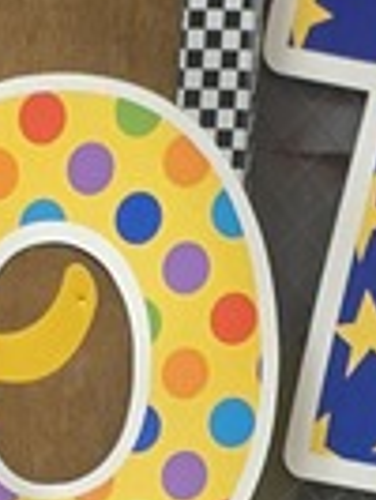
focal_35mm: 138
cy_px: 1429
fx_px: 1995
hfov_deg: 10.6
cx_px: -71
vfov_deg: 10.6
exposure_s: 1/120
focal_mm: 5.4
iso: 1000
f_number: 1.8
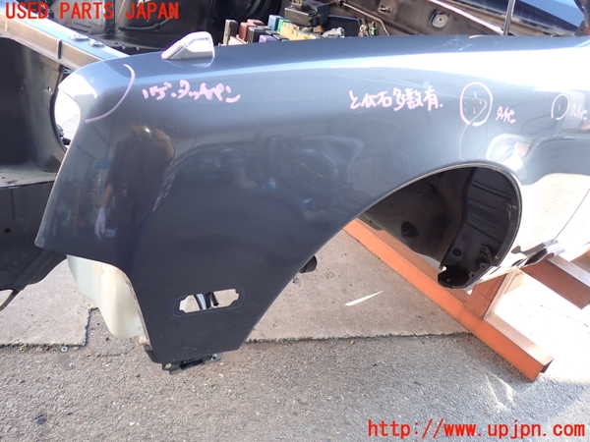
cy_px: 221
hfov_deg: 63.4
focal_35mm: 28
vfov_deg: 49.7
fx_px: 477
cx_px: 295
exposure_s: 1/60
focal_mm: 5.05
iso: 125
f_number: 2.2
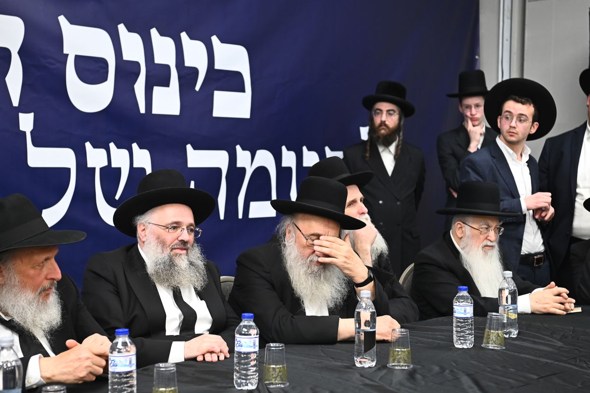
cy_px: 210
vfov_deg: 19.4
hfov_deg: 28.9
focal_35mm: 70
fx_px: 1146
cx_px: 301
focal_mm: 62
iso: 2000
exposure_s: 1/160
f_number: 4.5
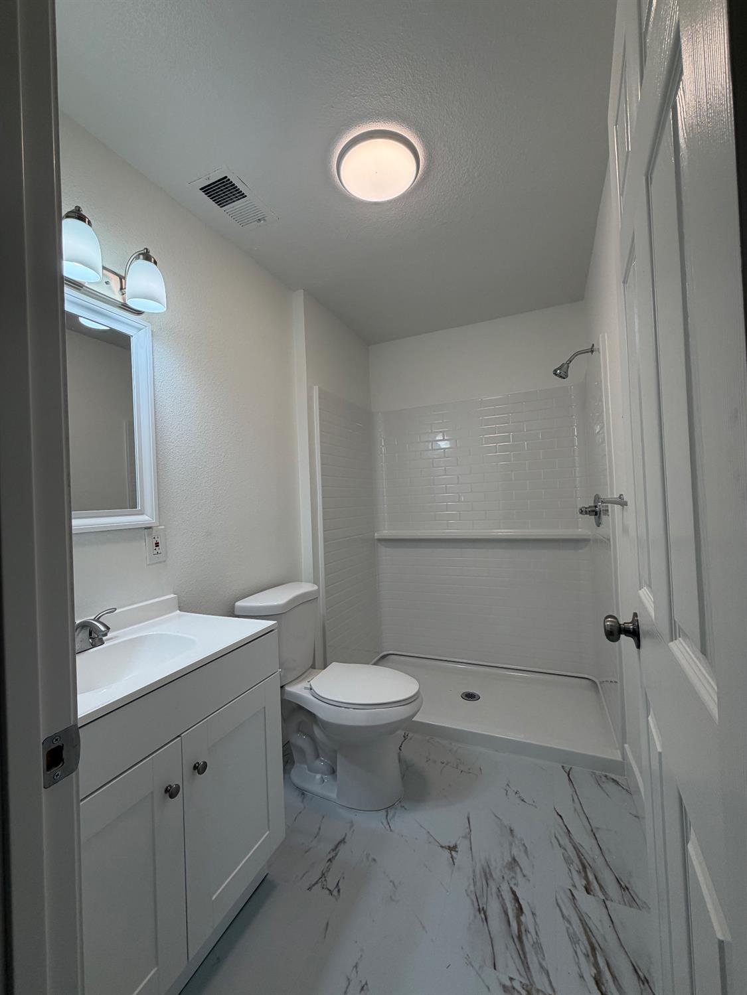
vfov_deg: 102.0
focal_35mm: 14
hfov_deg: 85.7
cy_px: 498
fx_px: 403
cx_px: 374
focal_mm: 2.22
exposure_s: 1/120
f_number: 2.2
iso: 80
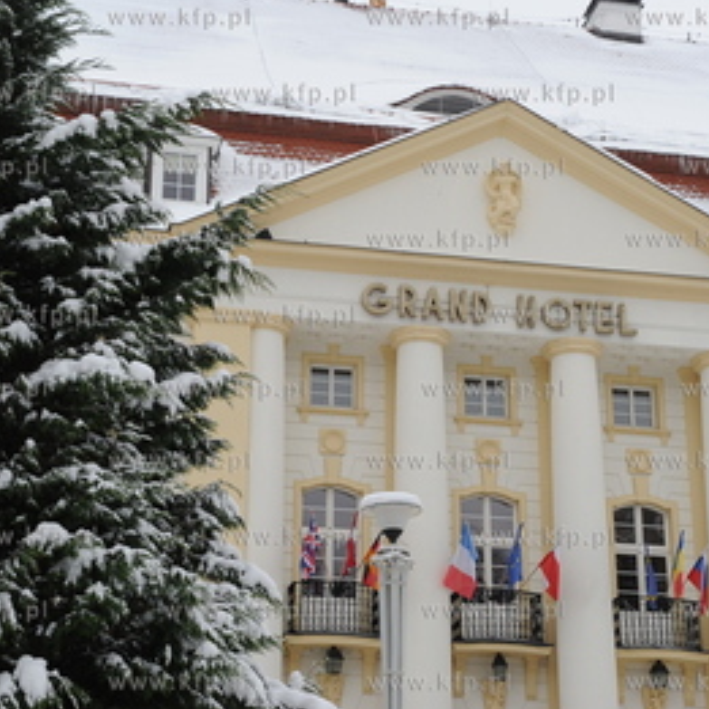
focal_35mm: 73
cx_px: 380
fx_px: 1692
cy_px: 350
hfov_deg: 23.7
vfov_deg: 23.7
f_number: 7.1
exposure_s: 1/200
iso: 800
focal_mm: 56
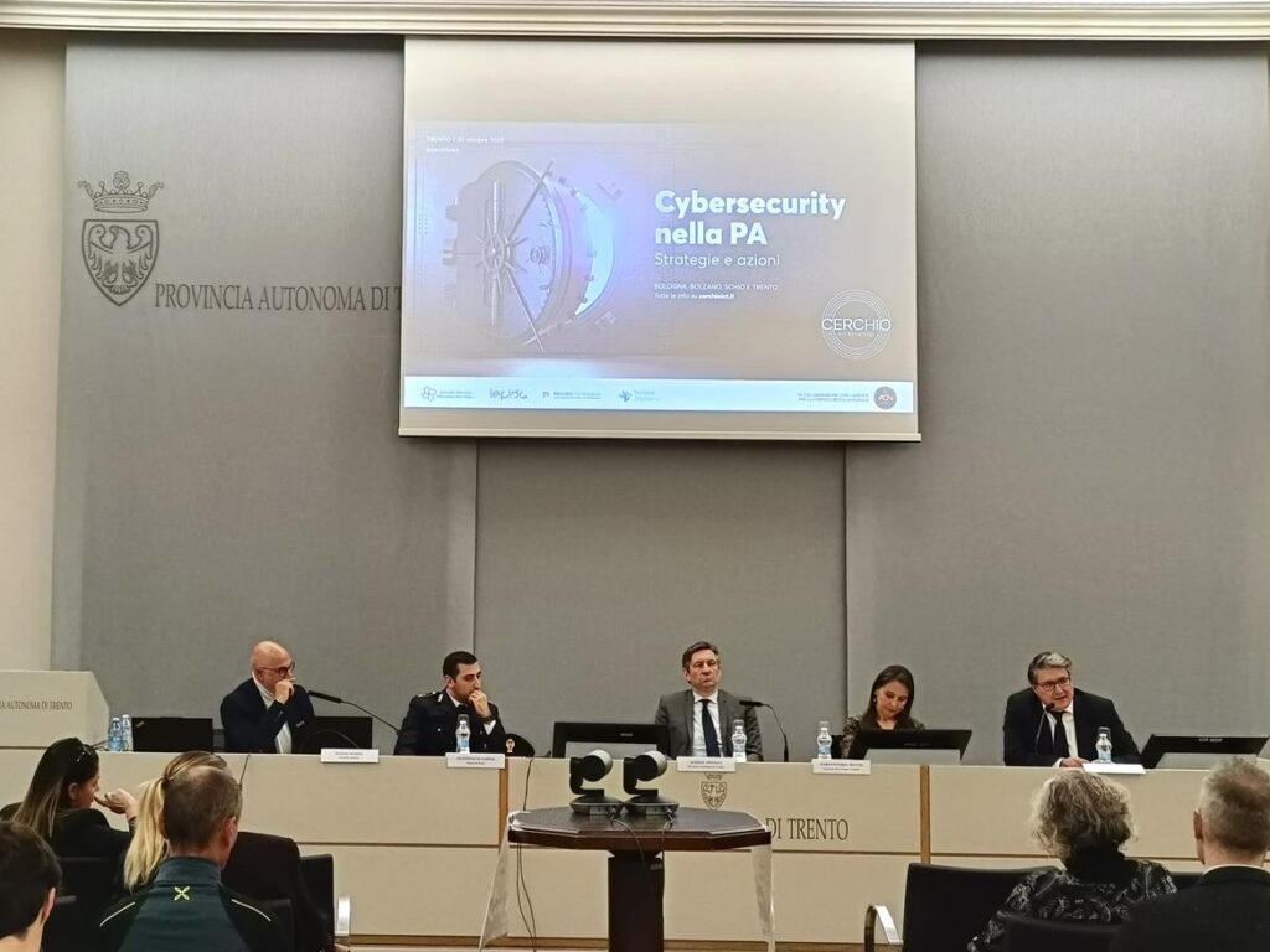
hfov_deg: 39.7
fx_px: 1761
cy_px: 476
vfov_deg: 30.3
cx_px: 635
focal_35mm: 48
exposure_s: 1/50
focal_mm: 7.08
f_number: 2
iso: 355
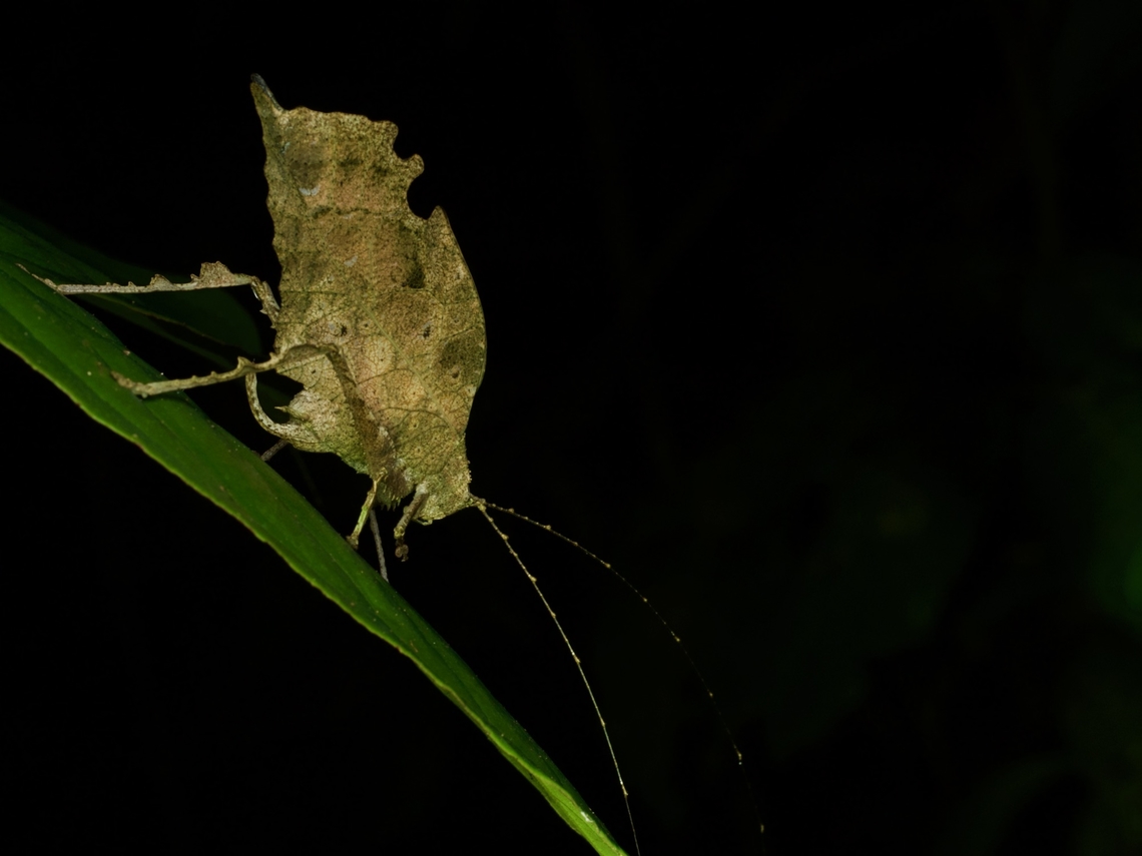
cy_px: 428
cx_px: 571
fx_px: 3959
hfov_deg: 16.4
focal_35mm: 120
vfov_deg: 12.3
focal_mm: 60
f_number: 11
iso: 400
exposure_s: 1/60
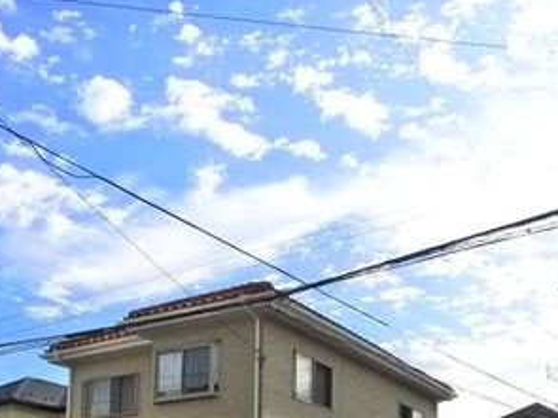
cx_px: 376
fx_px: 918
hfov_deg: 33.5
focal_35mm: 57
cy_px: 491
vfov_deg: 23.6
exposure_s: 1/1000
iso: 400
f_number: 4
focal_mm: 5.1
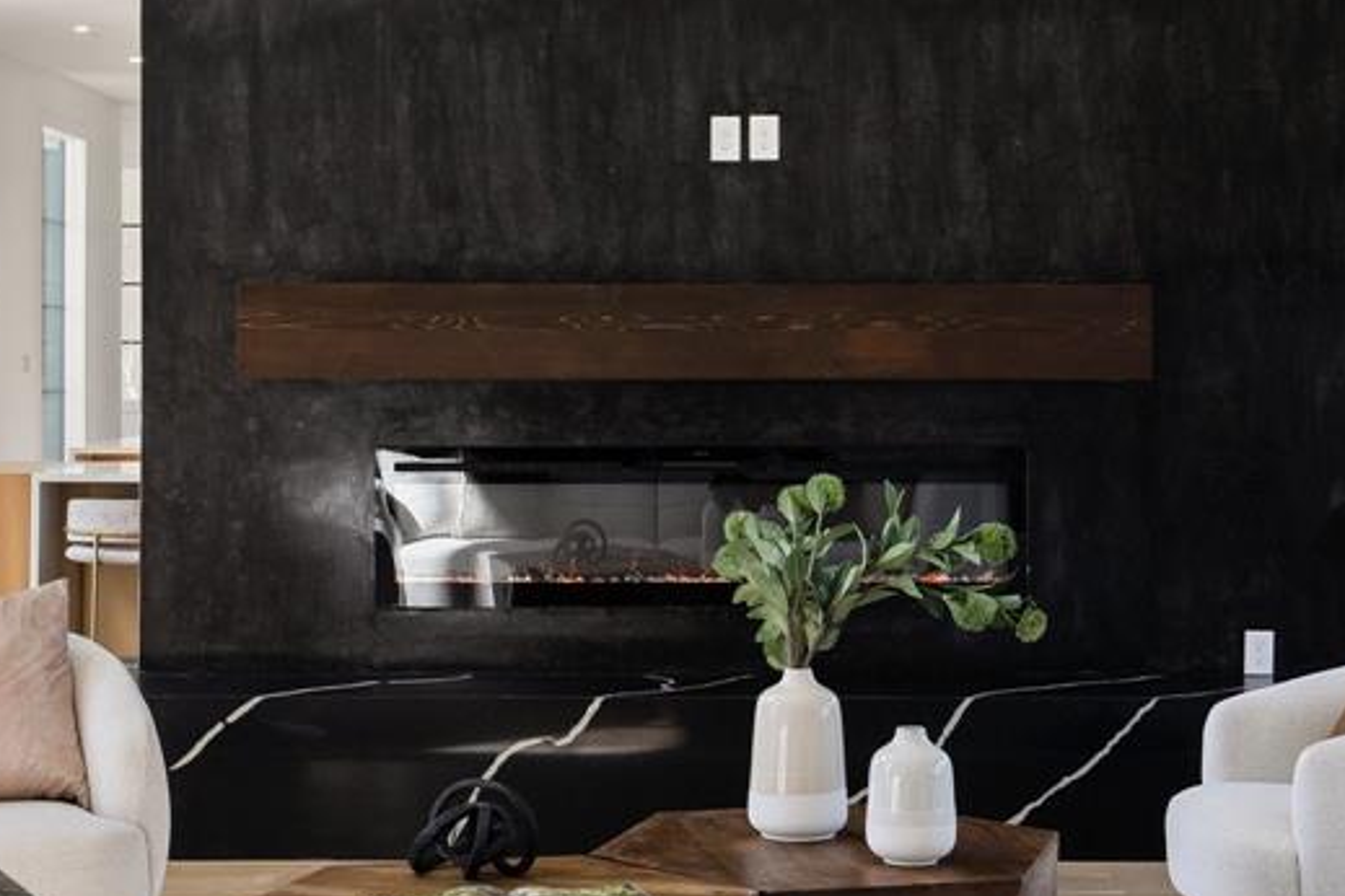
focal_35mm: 71
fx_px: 2652
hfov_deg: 28.5
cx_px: 705
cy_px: 282
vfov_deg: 19.1
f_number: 6.3
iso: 400
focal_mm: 24
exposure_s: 1/10
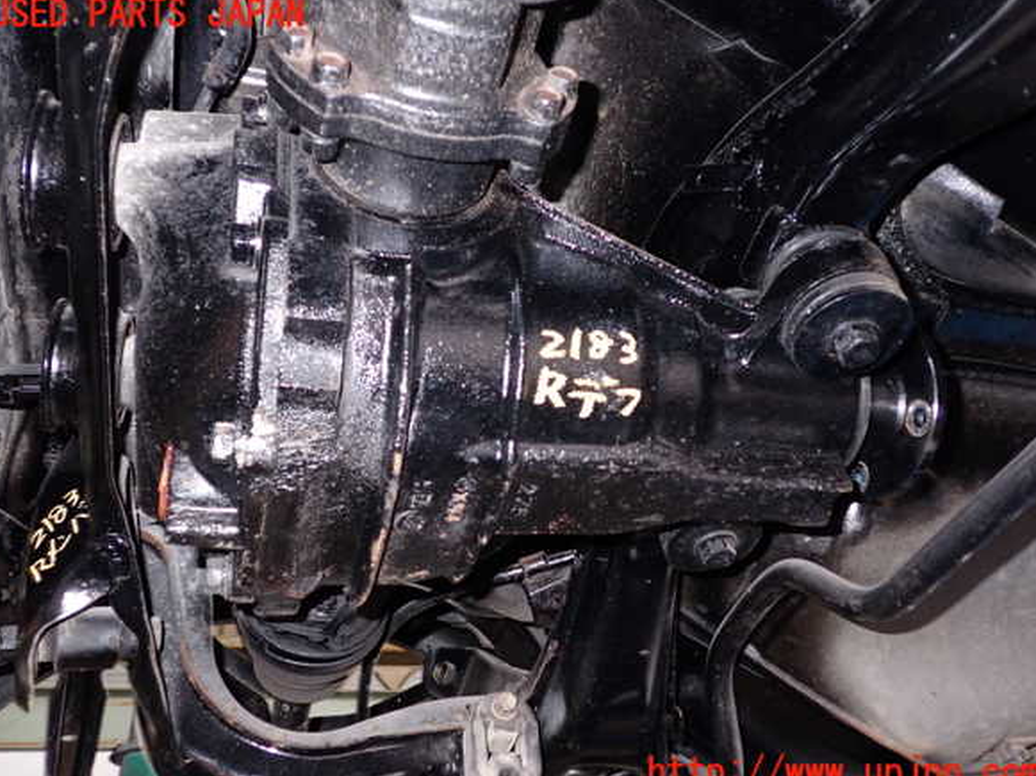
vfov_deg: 45.4
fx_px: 927
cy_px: 394
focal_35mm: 31
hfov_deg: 58.4
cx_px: 515
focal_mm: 5.4
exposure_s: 1/30
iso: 200
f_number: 2.3
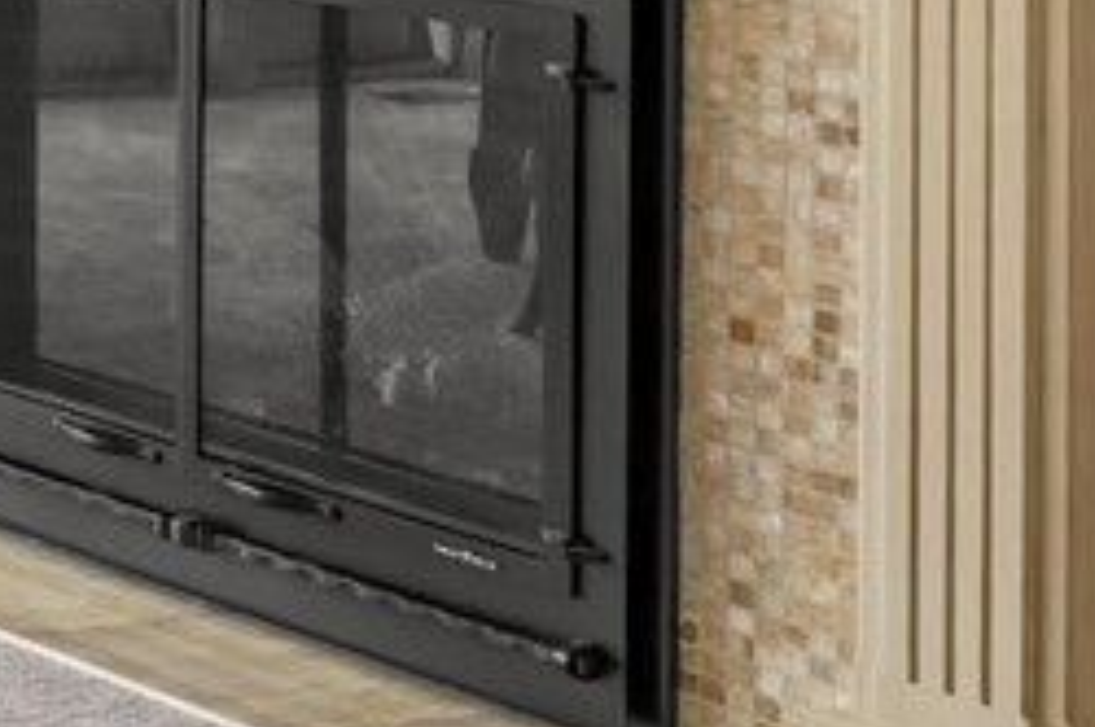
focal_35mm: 102
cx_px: -2056
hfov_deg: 11.9
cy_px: -493
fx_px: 3098
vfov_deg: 12.5
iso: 1000
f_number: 6.7
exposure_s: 1/30
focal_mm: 15
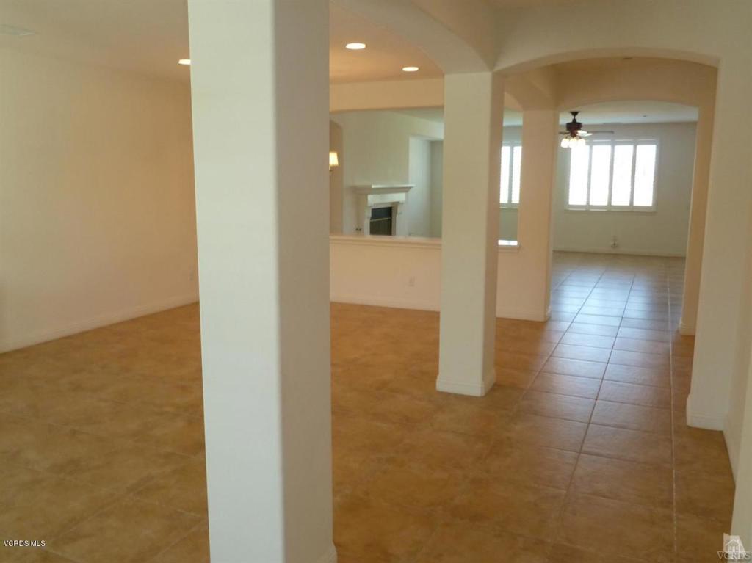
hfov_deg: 61.7
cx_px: 376
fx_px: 630
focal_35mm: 29
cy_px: 282
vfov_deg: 48.2
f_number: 3.4
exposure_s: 1/30
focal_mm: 4.7
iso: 160
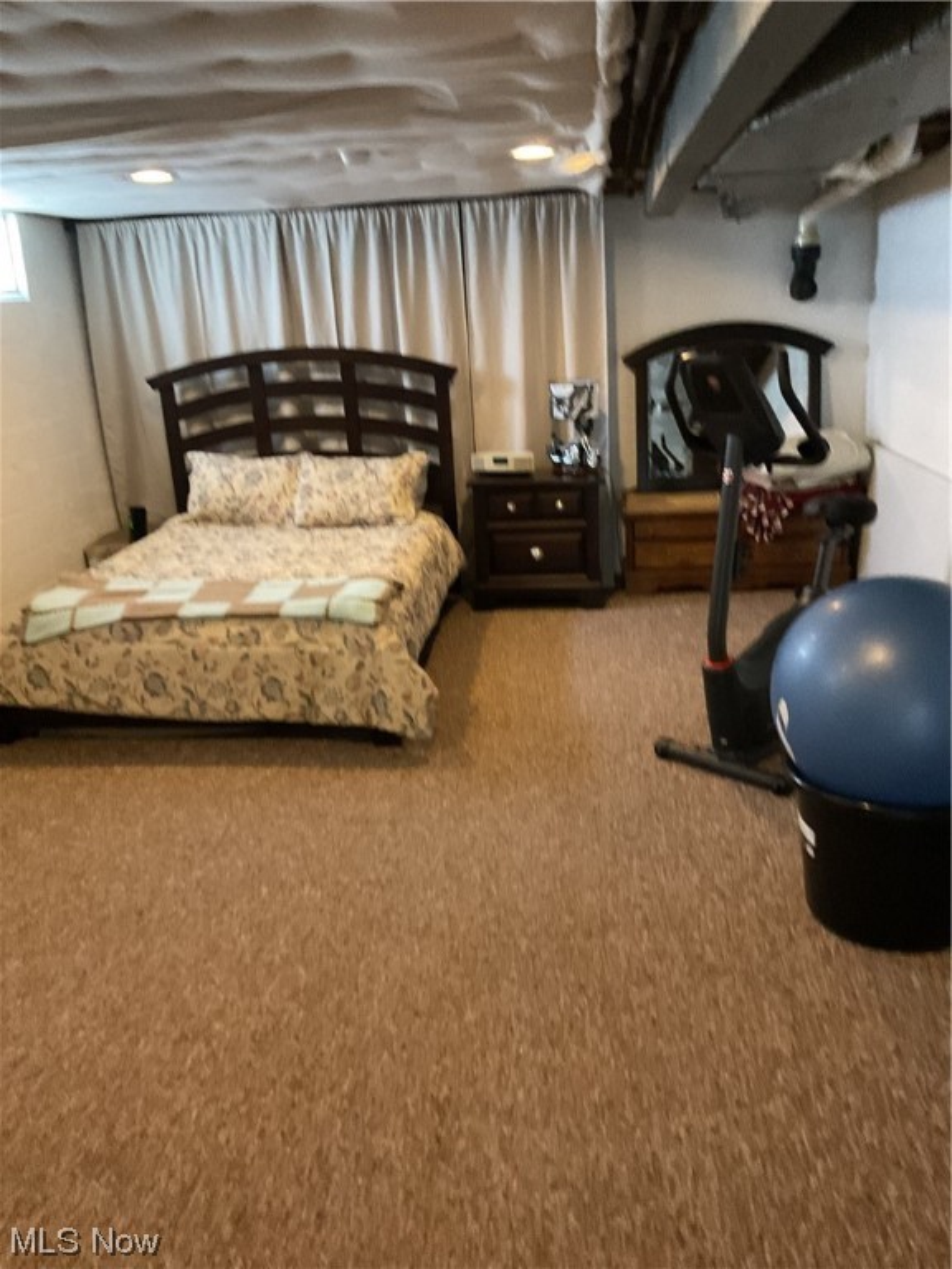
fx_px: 1063
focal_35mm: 29
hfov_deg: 48.2
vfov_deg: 61.7
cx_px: 476
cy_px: 634
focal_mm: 3
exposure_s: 1/30
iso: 500
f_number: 1.8
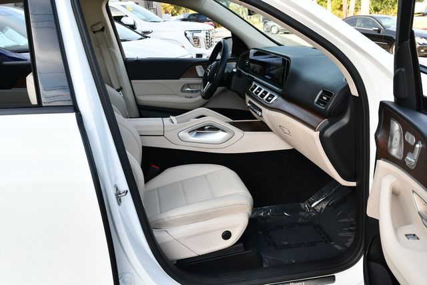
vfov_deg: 36.9
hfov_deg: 53.1
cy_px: 142
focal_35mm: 36
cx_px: 214
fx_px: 427
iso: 320
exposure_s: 1/250
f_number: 5.6
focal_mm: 18
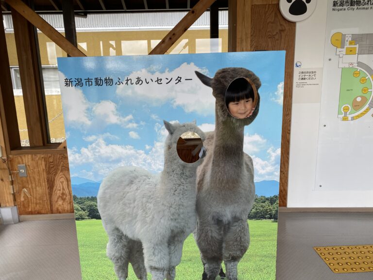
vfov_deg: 53.1
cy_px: 140
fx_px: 280
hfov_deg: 67.3
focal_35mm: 26
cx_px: 186
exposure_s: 1/262
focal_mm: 4.25
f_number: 1.8
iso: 32
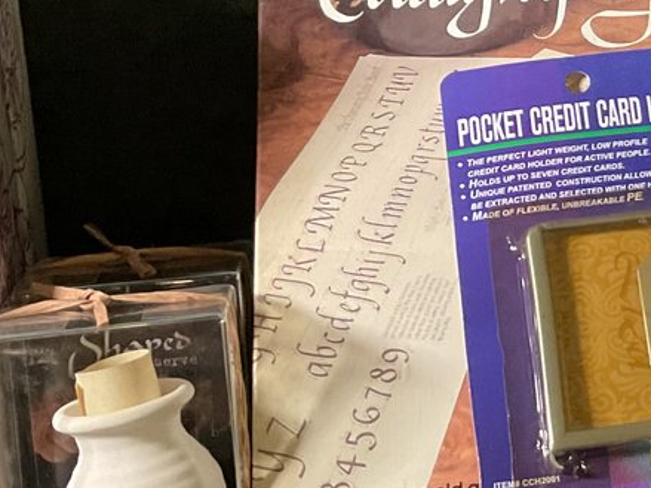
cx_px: 1022
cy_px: 60
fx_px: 1880
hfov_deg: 17.4
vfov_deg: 14.6
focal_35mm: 100
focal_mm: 3
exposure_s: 1/60
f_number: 1.8
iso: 125
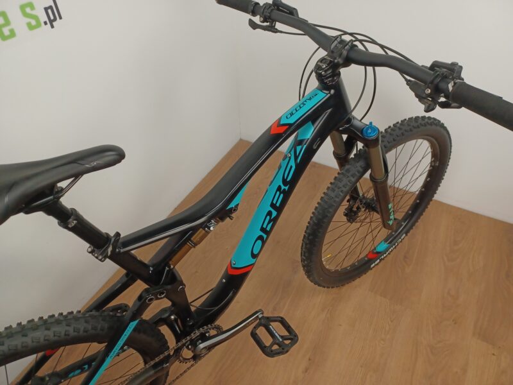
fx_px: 370
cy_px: 192
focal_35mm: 25
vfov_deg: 54.9
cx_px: 256
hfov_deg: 69.4
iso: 400
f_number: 1.8
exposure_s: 1/100
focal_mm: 4.6
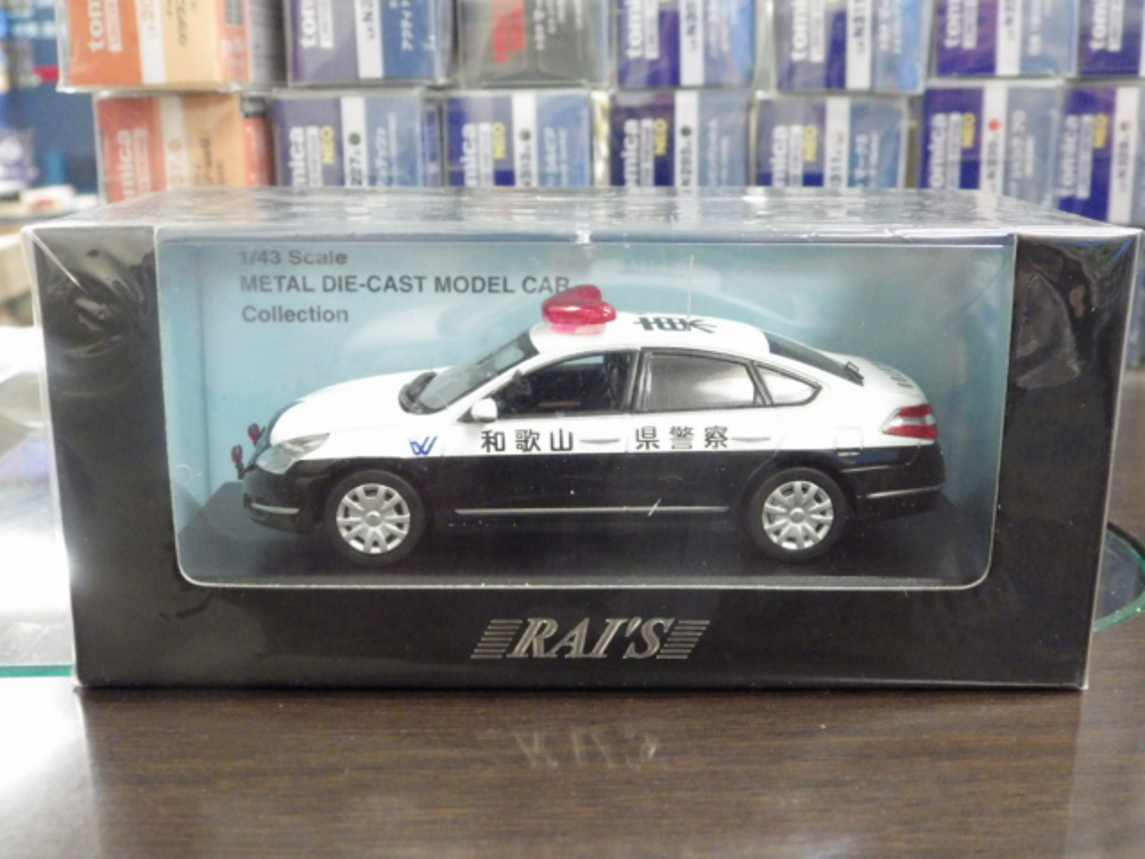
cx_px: 572
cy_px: 430
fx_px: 1356
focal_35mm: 41
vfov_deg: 35.1
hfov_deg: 45.8
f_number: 3.6
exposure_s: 1/25
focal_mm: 7.4
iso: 1000
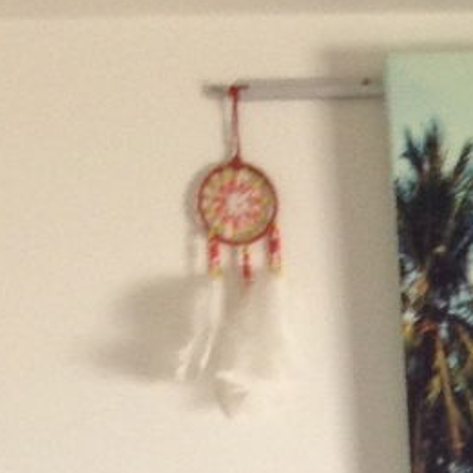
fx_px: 3911
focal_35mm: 253
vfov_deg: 5.9
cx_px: 527
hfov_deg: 6.9
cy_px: 1837
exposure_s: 1/30
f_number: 2.4
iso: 50
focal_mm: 4.28
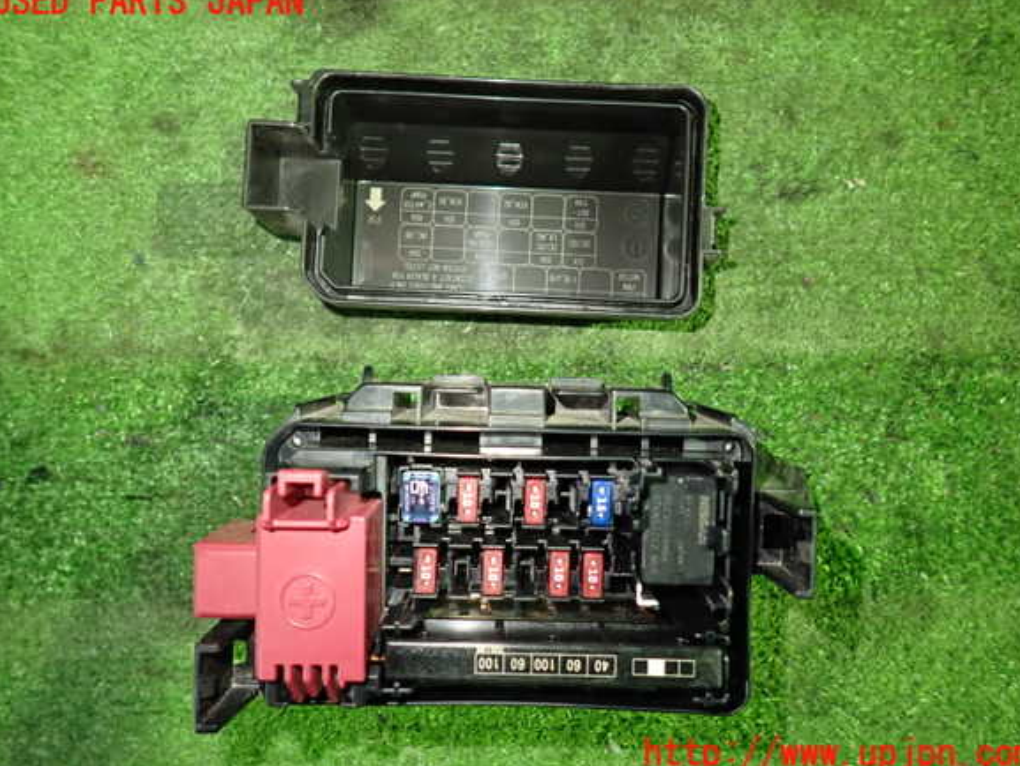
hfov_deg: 67.3
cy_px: 379
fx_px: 766
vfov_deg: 53.1
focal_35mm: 26
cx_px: 513
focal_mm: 4.5
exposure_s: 1/30
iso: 500
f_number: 2
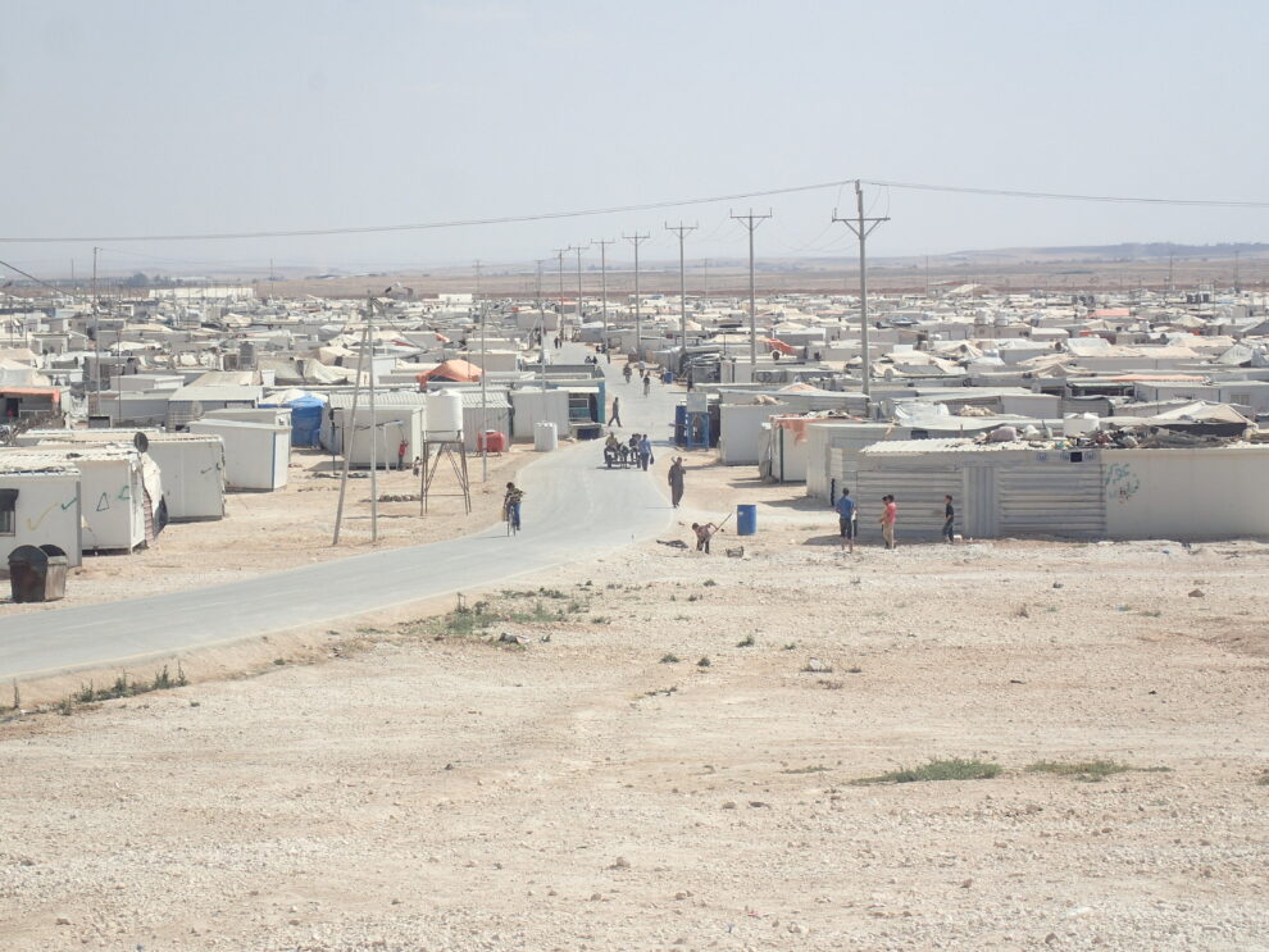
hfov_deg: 19.6
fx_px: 3667
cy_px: 476
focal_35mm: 100
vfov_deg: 14.8
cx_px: 634
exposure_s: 1/500
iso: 100
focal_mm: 18
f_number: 6.3
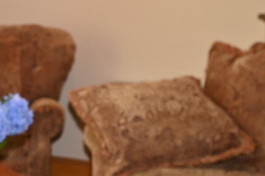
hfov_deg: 19.1
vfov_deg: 13.8
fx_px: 706
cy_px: 217
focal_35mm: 96
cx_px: -113
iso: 250
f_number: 4
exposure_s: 1/60
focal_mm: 19
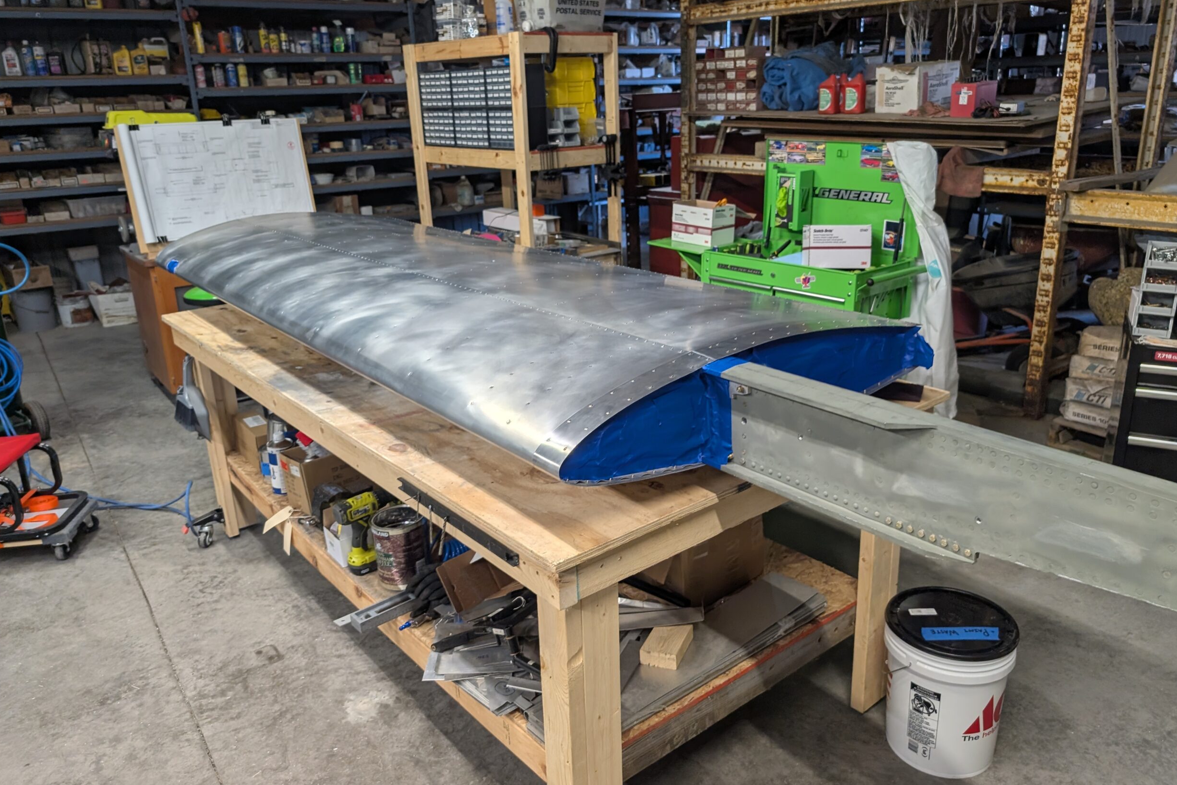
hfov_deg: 69.4
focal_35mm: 26
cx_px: 583
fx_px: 850
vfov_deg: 49.5
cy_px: 361
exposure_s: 1/120
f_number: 1.68
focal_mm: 6.9
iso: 27
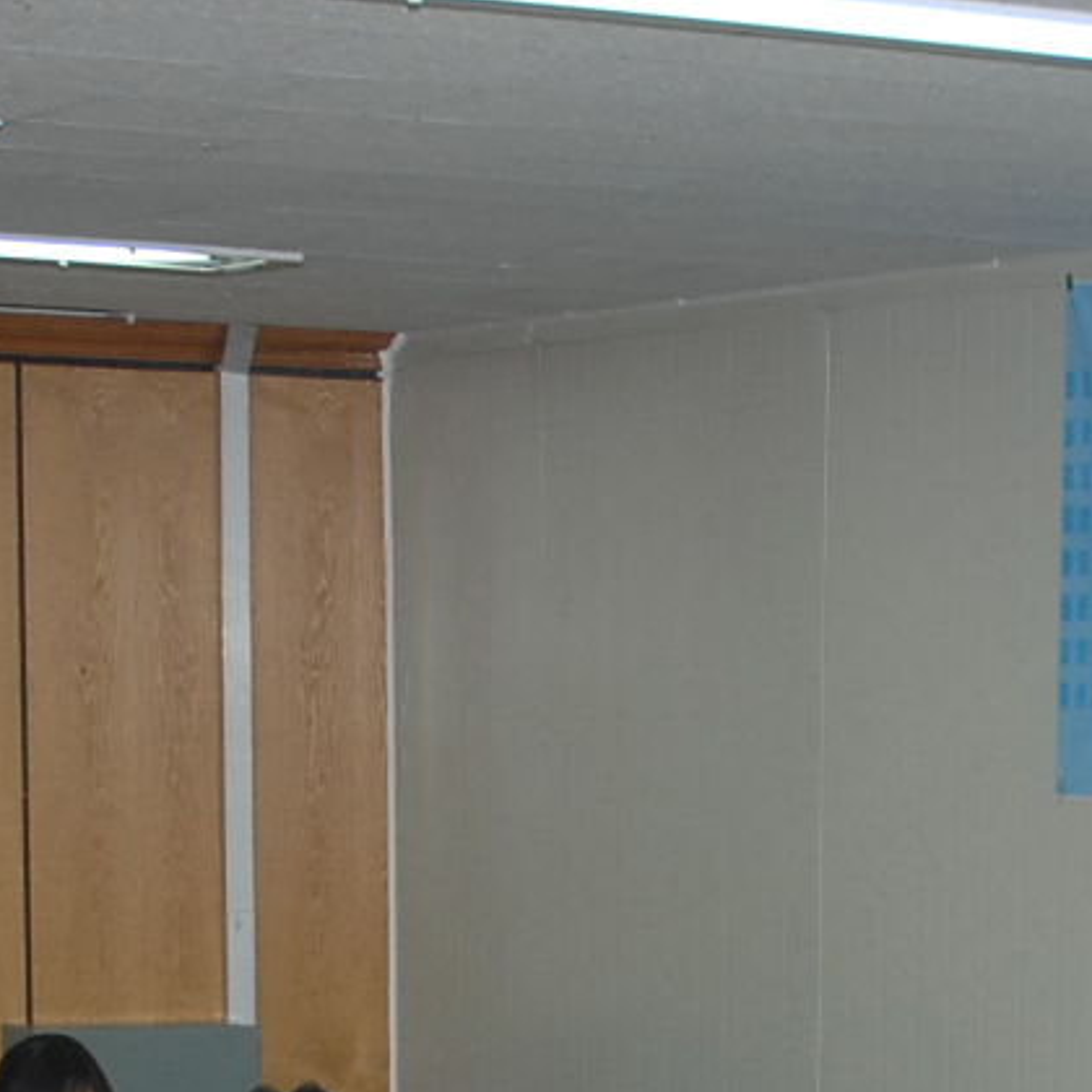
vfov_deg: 11.6
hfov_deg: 12.0
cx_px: 1261
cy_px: 1745
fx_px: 5104
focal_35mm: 143
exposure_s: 1/60
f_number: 5.6
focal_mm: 22
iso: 400
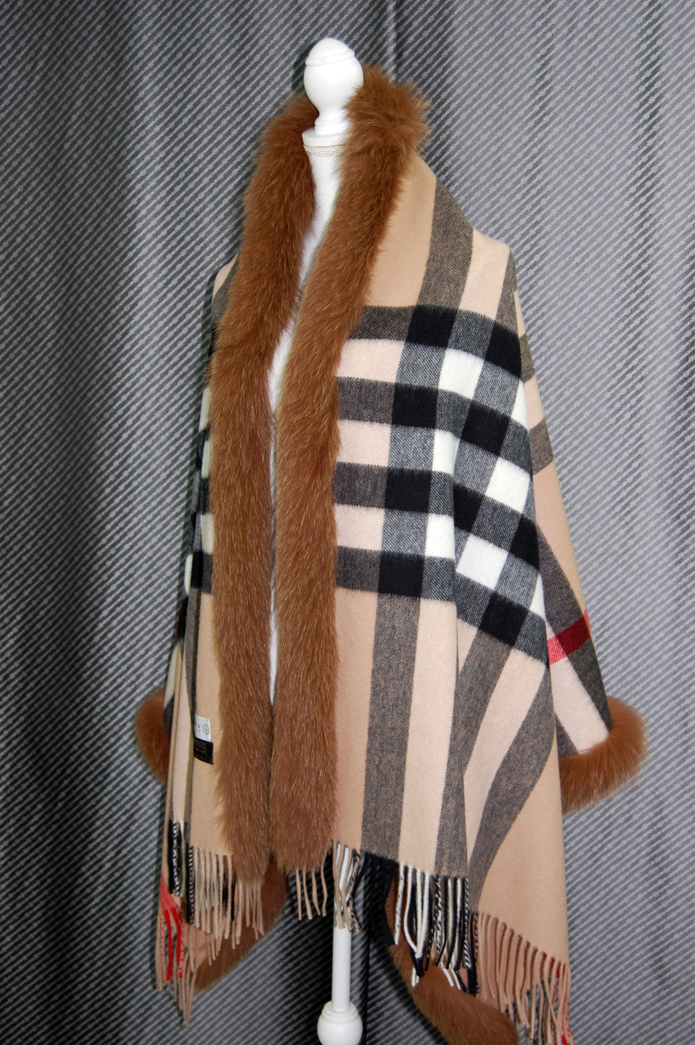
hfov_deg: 31.8
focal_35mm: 42
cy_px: 522
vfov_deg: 46.4
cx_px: 348
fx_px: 1218
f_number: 4.2
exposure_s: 1/60
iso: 400
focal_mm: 28
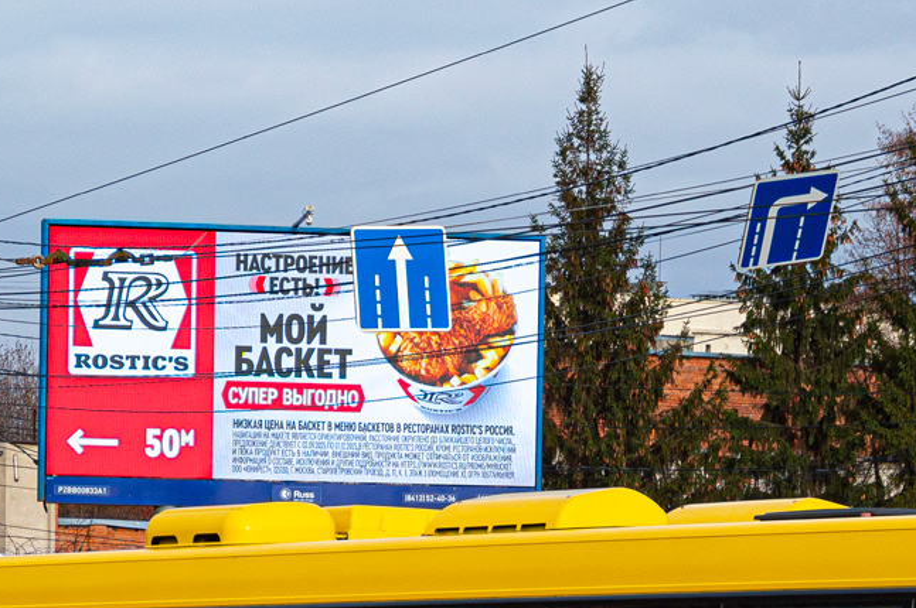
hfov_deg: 11.8
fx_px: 4423
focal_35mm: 174
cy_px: 624
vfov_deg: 7.8
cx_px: 633
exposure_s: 1/800
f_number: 5.6
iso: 100
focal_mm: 50
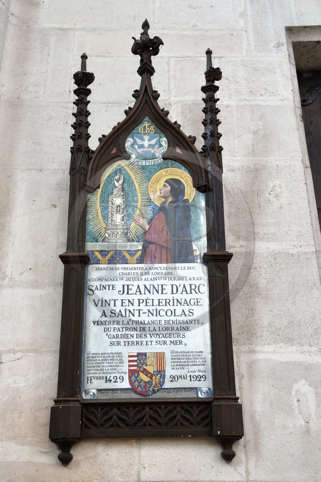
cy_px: 241
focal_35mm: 46
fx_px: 616
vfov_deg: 42.8
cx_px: 160
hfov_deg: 29.2
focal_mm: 46
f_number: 7.1
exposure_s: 1/30
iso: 800
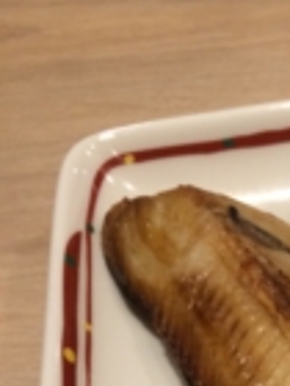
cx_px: 395
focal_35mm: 86
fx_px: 961
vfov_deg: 20.7
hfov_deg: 16.1
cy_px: 505
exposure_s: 1/33
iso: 64
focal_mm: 4.12
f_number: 2.2
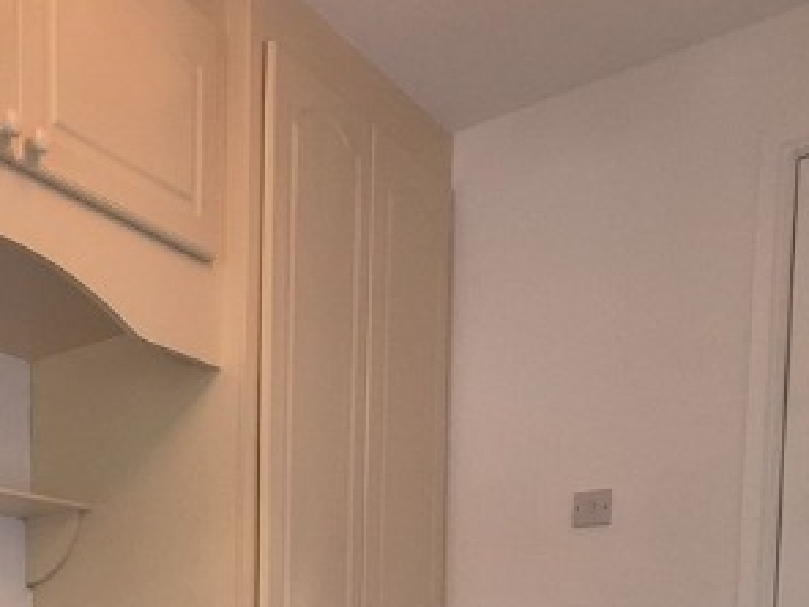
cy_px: 736
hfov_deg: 37.1
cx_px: -22
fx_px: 1052
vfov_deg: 28.0
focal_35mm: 45
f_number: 2.2
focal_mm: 1.74
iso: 250
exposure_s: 1/50
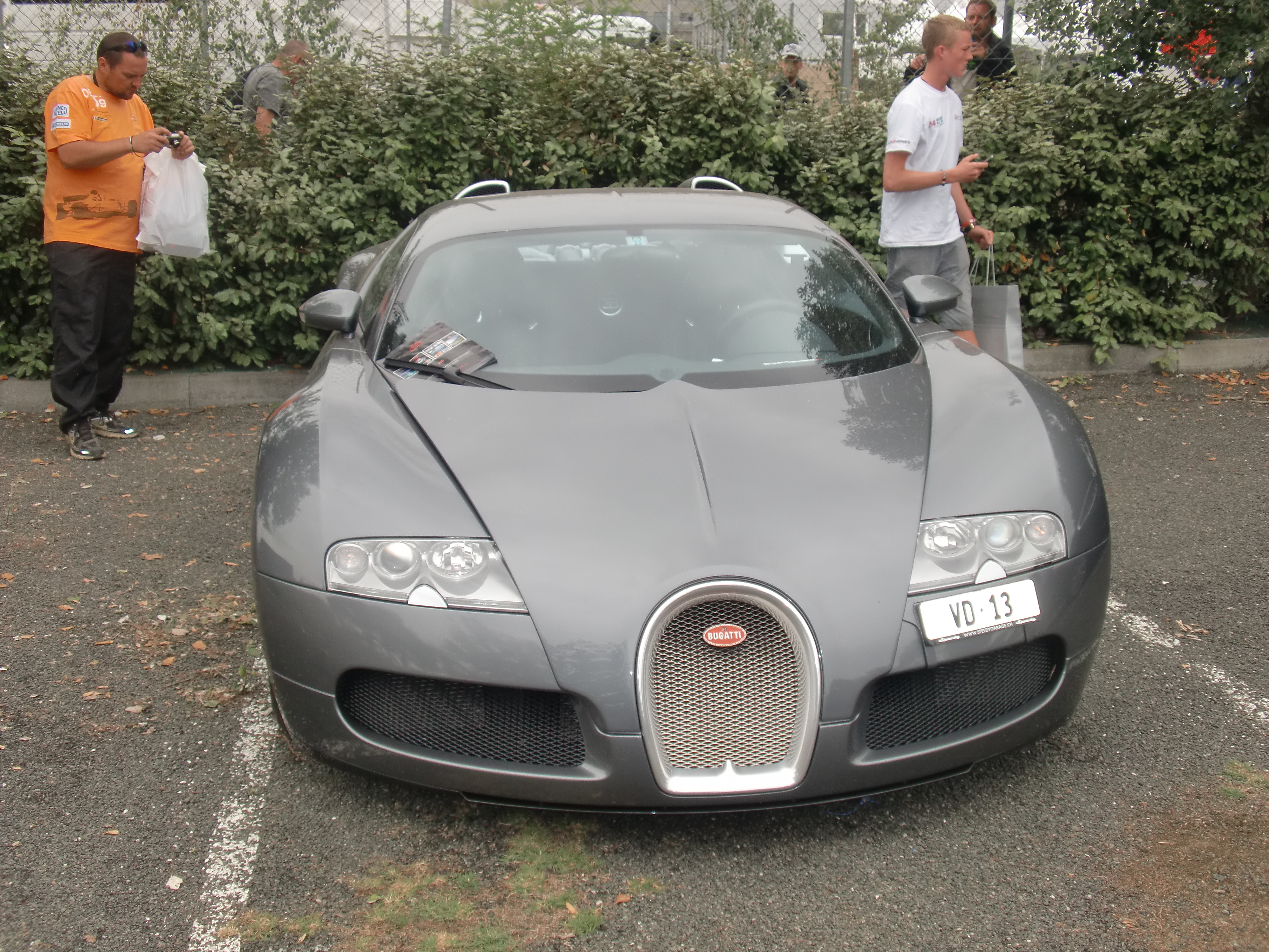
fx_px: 1613
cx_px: 634
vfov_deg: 32.9
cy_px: 476
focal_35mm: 44
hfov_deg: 42.9
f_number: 3.4
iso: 64
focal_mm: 7.91
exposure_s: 1/400
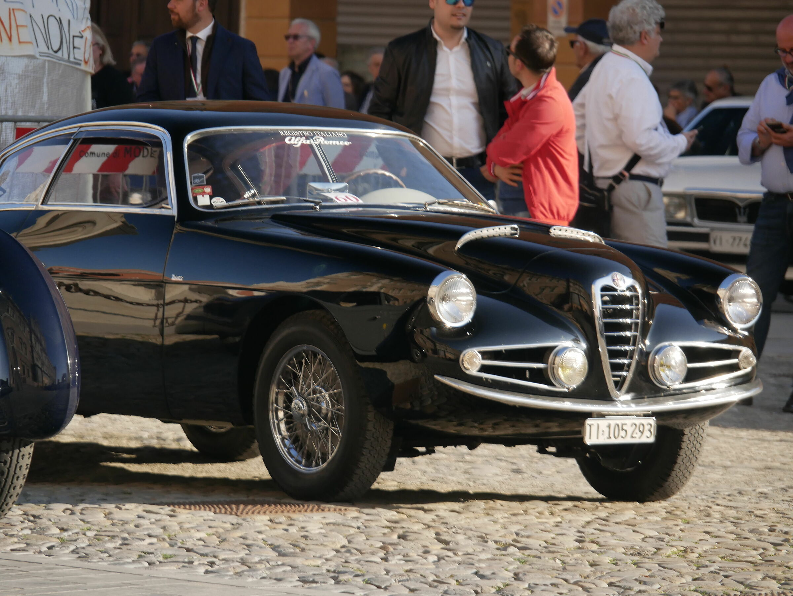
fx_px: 6188
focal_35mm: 270
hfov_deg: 7.3
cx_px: 396
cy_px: 298
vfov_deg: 5.5
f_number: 5.6
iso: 400
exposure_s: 1/320
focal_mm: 135
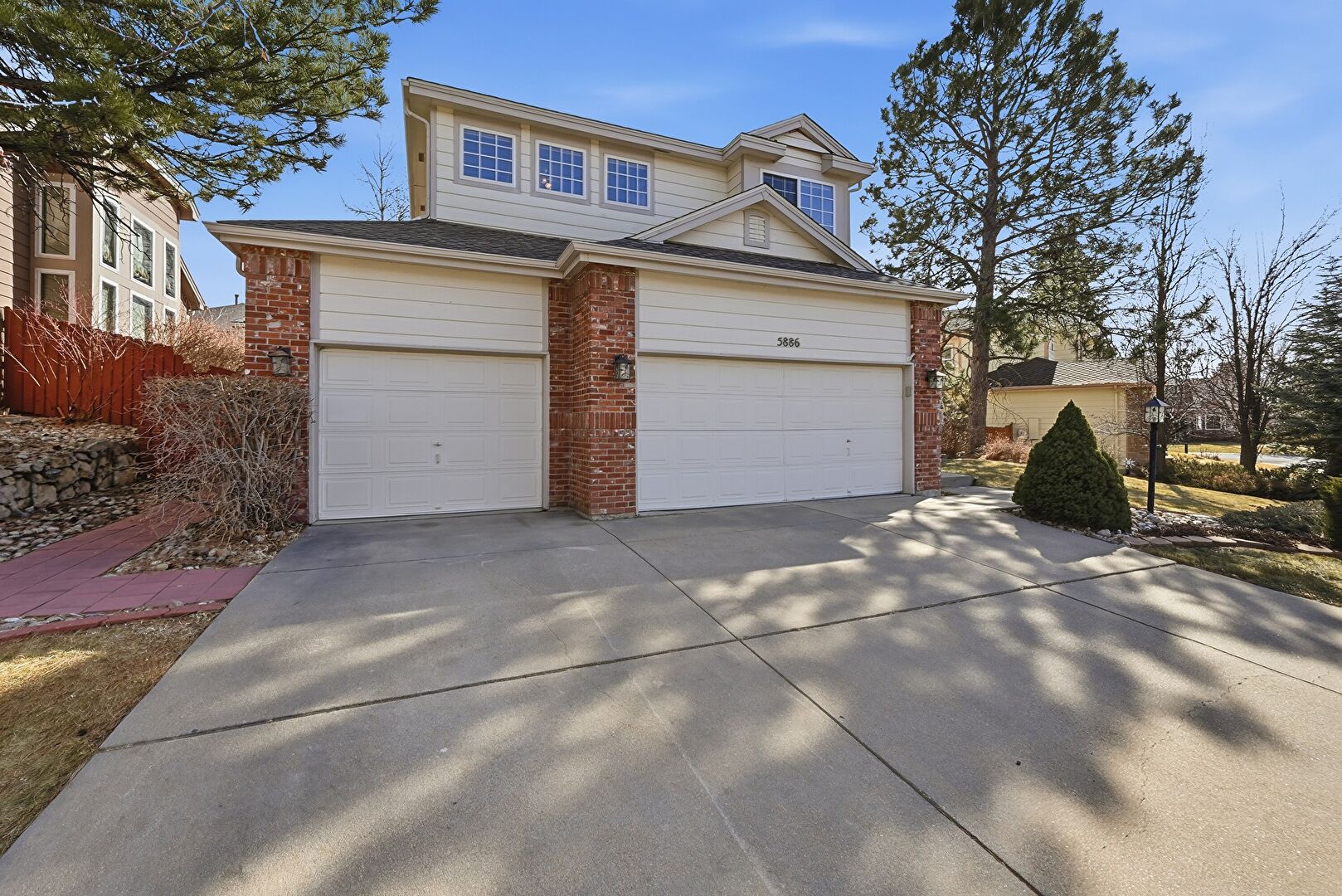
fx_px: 522
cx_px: 671
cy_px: 448
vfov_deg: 81.3
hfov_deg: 104.2
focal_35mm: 14
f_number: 8
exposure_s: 1/2000
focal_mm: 14
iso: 400
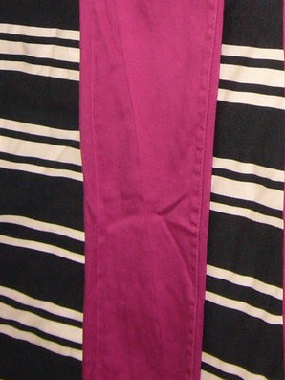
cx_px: 354
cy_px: 9
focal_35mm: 94
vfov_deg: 20.3
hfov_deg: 15.1
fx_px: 1031
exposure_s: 1/30
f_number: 2.8
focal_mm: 4.6
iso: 100
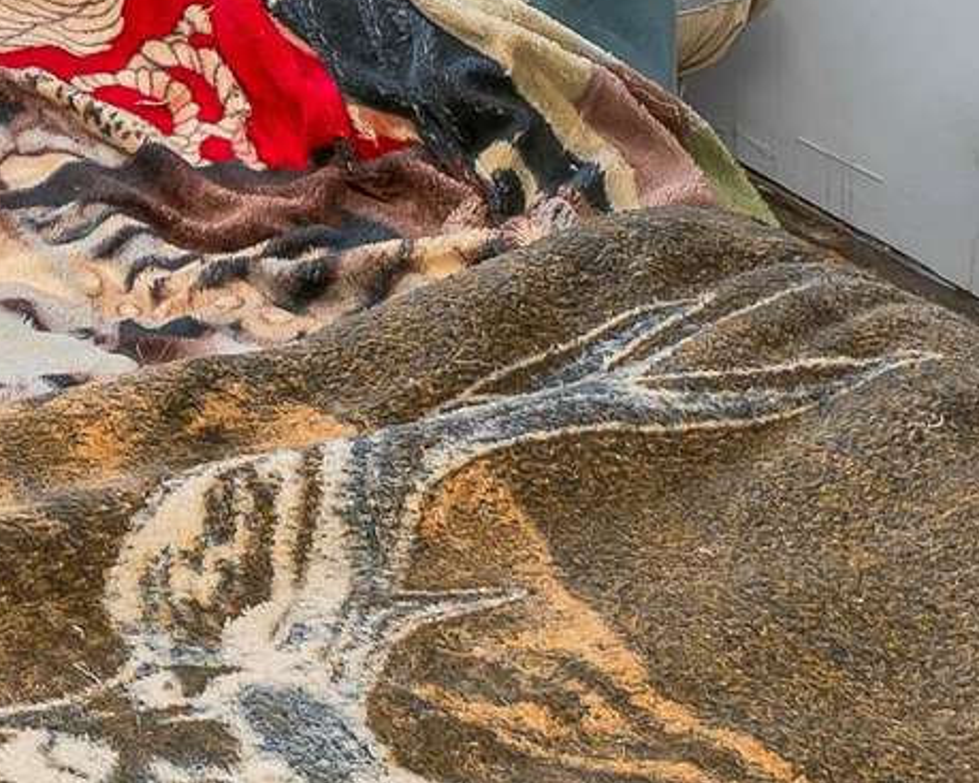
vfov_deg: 13.3
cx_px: -478
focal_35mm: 88
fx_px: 2549
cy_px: -1058
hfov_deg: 19.1
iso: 400
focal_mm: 14
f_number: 8
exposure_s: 1/5
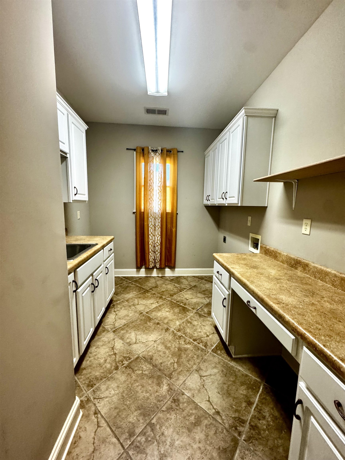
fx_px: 186
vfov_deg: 102.1
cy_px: 230
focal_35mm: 14
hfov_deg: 85.7
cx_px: 172
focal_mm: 2.22
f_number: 2.2
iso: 250
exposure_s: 1/60
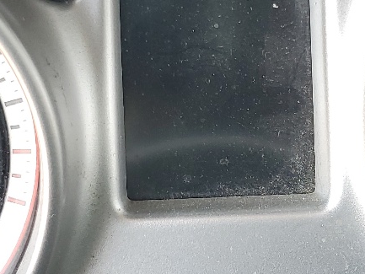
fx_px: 1013
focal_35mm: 96
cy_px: 87
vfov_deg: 15.4
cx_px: 194
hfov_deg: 20.4
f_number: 1.5
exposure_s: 1/120
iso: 57
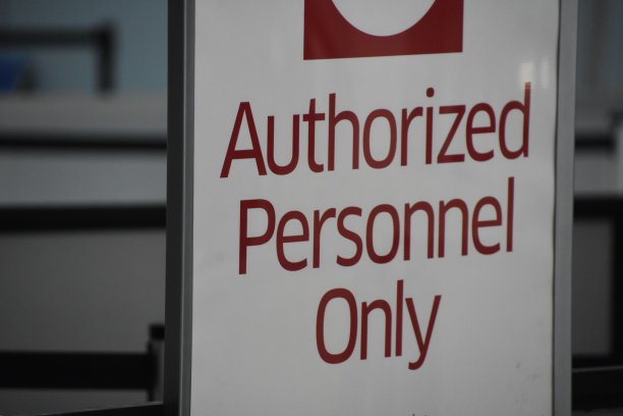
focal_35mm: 360
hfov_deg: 5.7
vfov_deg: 3.8
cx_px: 312
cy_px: 208
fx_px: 6230
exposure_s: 1/250
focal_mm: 240
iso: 2500
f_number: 6.3
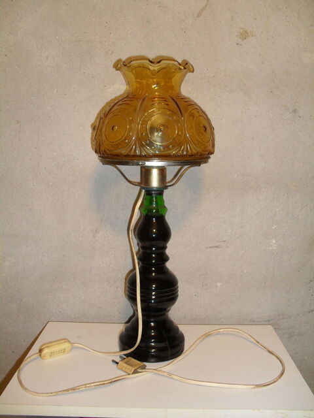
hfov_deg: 40.7
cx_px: 157
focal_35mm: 35
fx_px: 423
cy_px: 209
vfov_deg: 52.6
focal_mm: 6.3
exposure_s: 1/45
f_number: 3.2
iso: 200
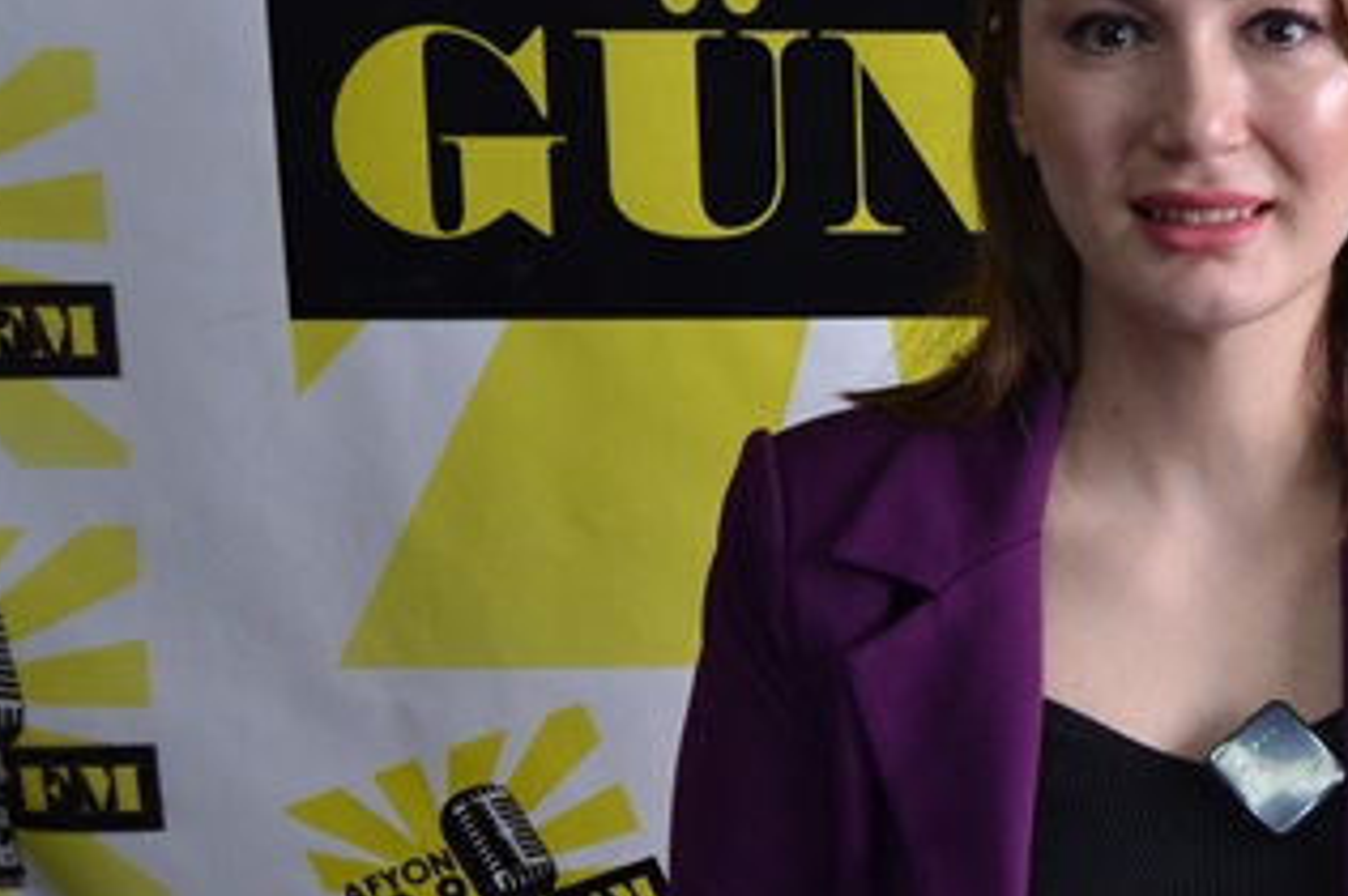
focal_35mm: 76
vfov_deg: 17.9
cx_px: 1502
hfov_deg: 24.8
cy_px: 378
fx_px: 2843
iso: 400
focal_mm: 20
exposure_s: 1/80
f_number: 4.5
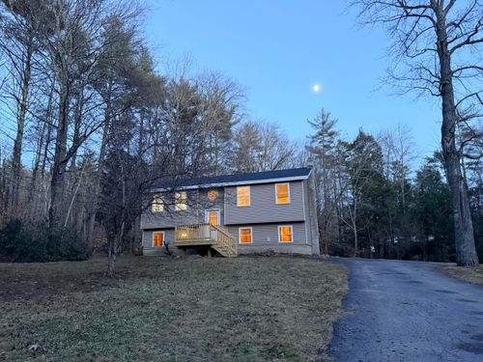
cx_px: 242
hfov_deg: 71.6
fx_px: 335
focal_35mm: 24
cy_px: 181
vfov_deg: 56.8
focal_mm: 6.76
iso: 640
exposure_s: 1/60
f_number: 1.78
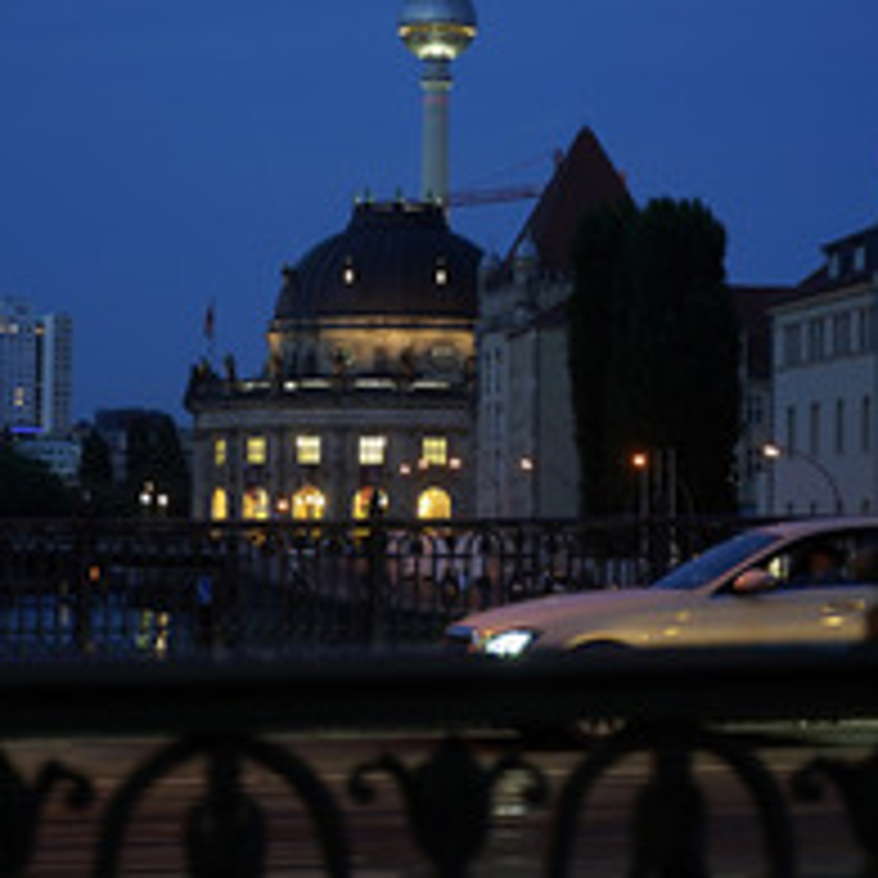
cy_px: 297
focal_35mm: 126
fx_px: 3616
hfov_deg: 13.8
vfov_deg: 13.8
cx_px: 403
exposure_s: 1/15
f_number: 2.8
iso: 640
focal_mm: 64
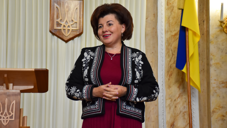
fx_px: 590
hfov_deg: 21.8
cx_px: 113
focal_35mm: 98
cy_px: 57
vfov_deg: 12.4
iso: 1250
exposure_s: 1/60
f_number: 5
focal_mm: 62
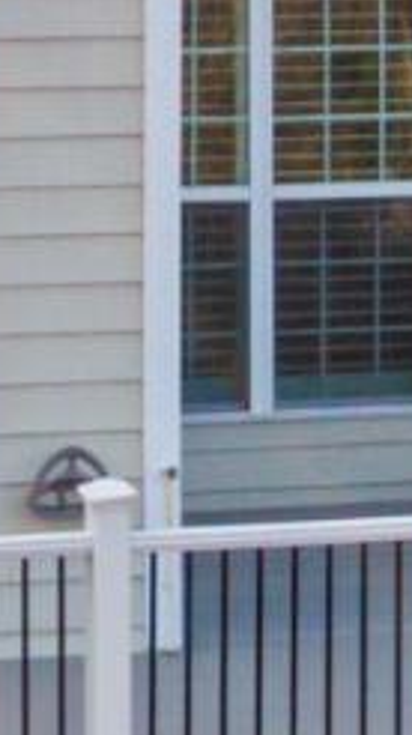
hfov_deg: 4.6
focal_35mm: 263
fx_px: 5118
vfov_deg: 8.1
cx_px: 69
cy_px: -151
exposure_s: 1/1250
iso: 100
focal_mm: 5
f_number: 3
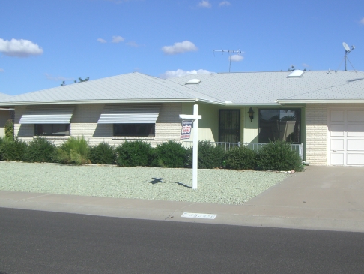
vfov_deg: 29.1
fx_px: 526
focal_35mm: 50
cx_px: 233
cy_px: 130
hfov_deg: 37.9
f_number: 4.3
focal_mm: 6.2
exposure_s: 1/1000
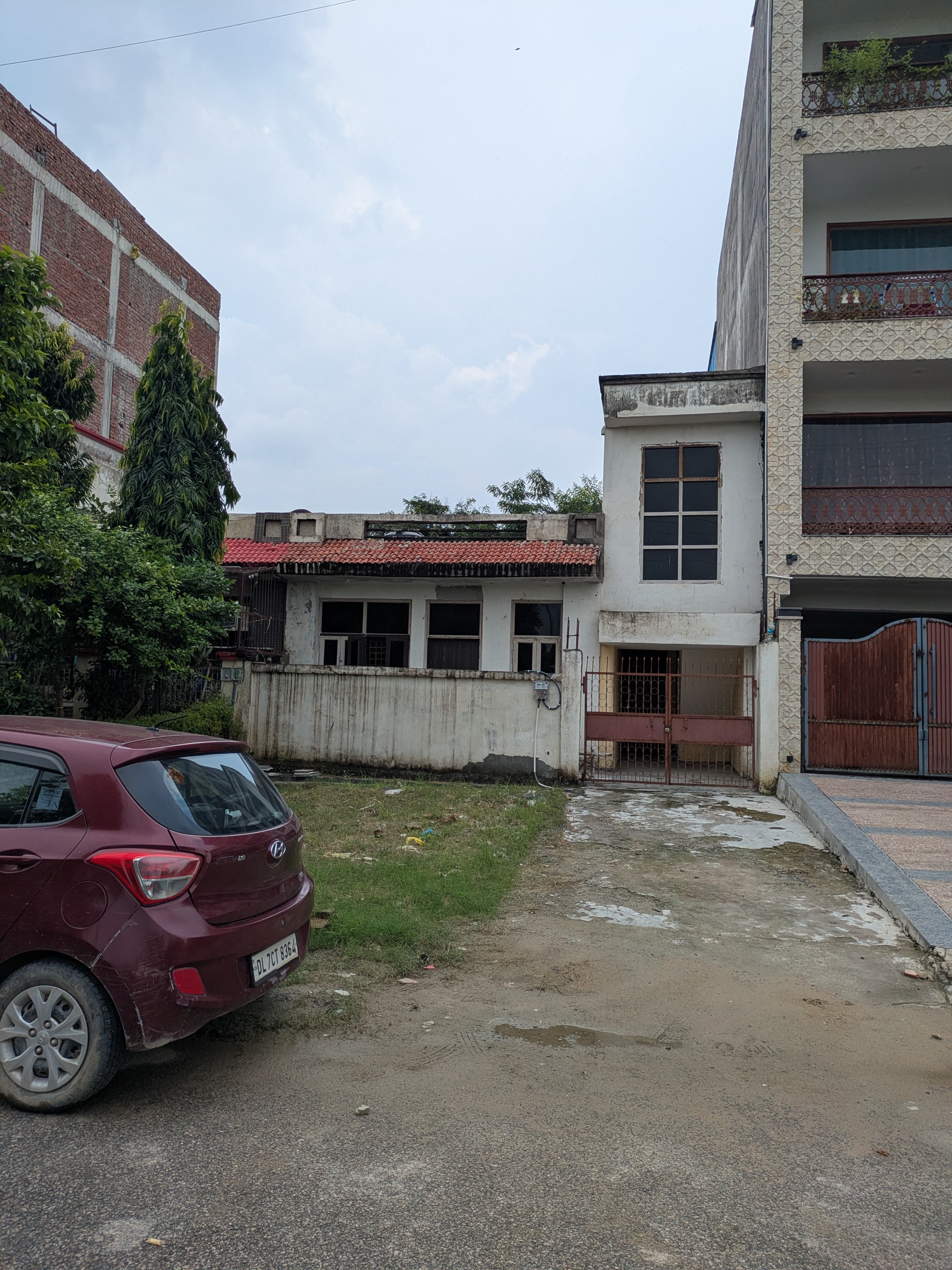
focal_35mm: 25
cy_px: 635
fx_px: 917
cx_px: 476
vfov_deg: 69.4
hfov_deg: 54.9
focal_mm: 5.43
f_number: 1.89
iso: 45
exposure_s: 1/1269
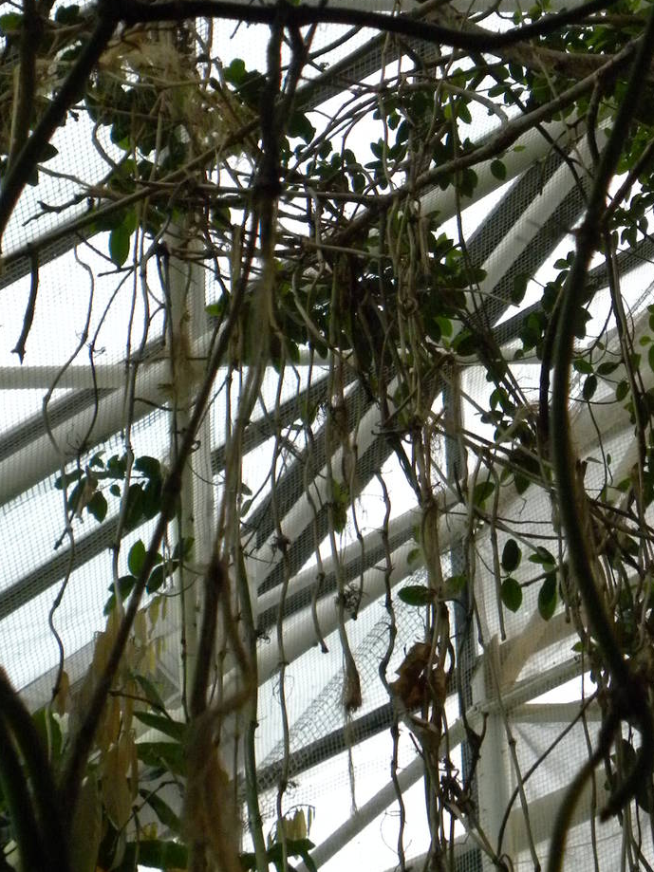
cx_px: 492
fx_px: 2545
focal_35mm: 101
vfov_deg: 19.3
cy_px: 183
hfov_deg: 14.6
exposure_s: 1/26.6
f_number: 3.5
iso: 400
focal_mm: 10.3
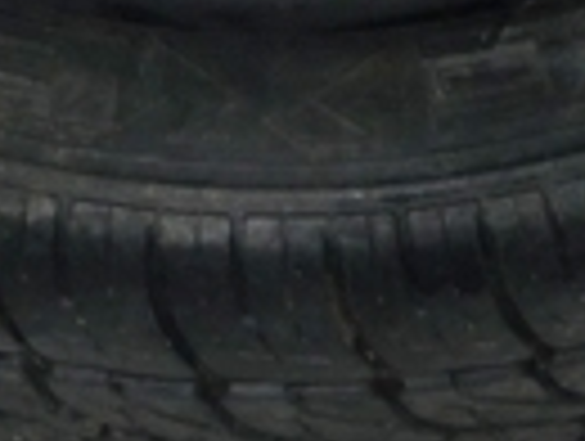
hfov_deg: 8.9
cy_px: -540
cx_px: 292
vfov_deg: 6.5
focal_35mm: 221
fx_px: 3742
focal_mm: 7.6
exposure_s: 1/30
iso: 100
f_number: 4.1
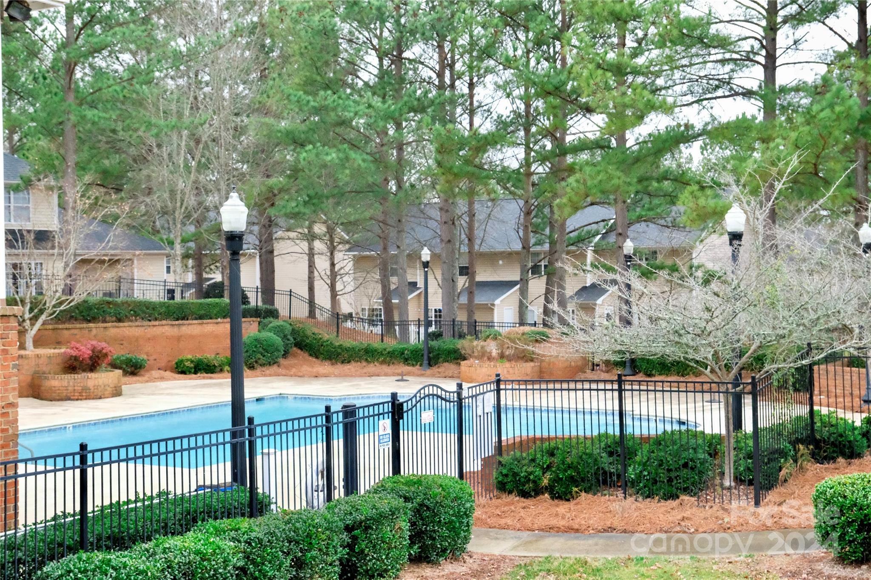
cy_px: 290
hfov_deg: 40.3
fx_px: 1185
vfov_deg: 27.5
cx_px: 436
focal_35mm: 49
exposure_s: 1/1600
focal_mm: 32.5
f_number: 5.6
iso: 12800
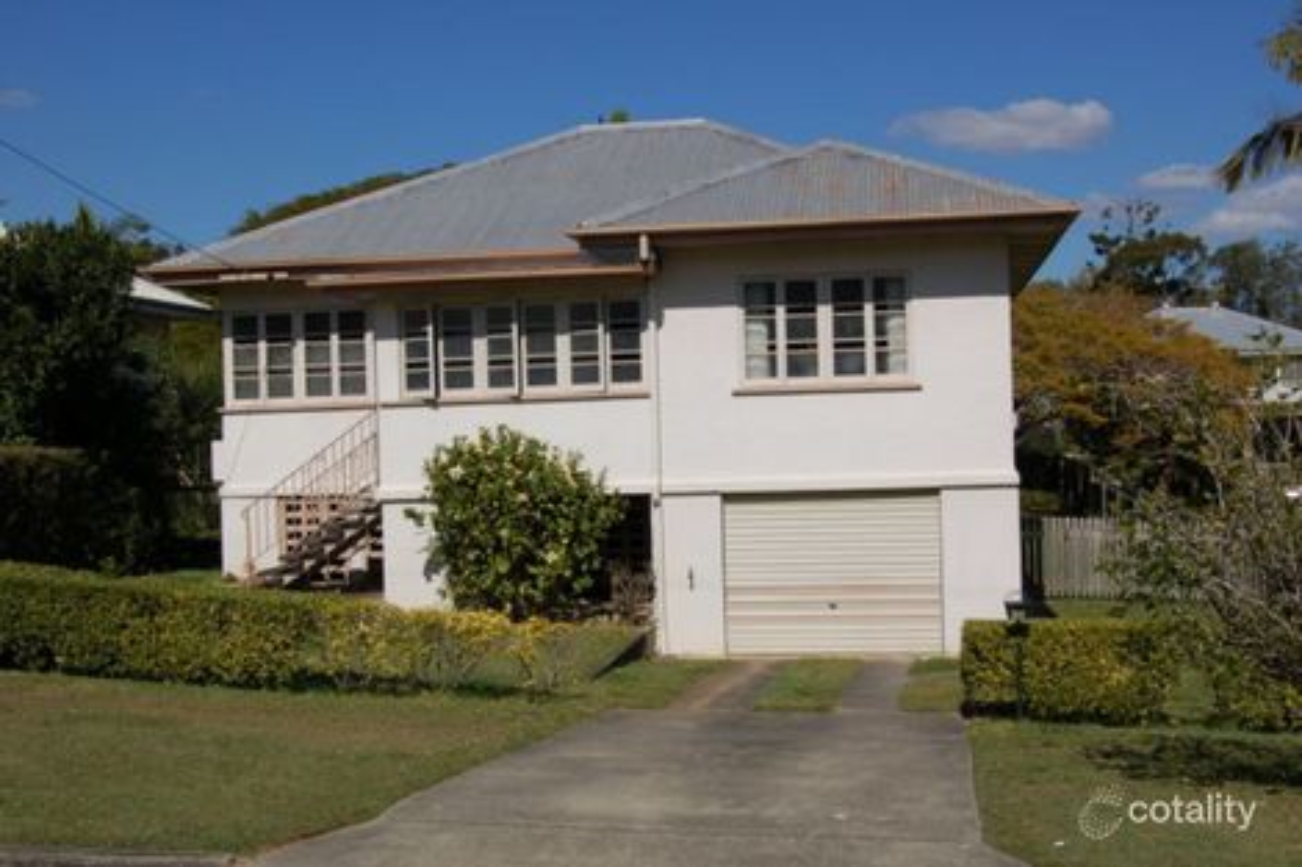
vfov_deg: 29.8
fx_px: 1627
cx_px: 651
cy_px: 434
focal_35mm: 45
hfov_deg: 43.6
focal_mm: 30
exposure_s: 1/500
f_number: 11
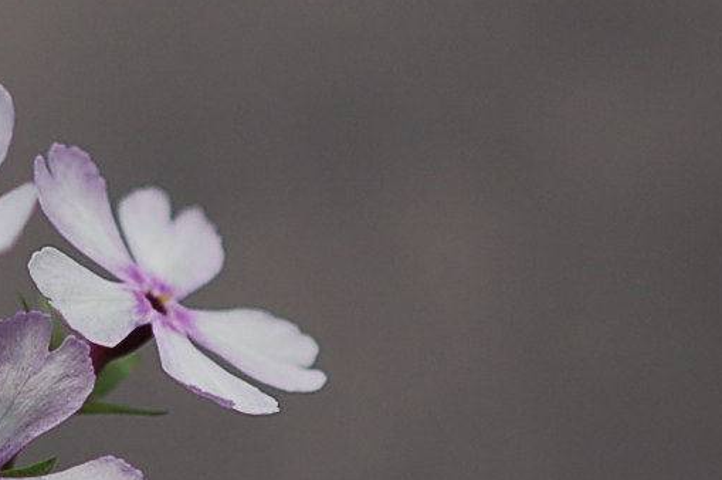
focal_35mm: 465
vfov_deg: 2.9
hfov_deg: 4.4
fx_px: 9323
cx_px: -189
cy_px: 331
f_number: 3.2
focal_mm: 105
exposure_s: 1/4000
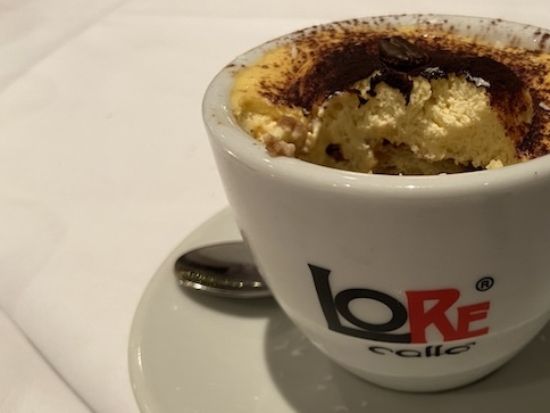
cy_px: 295
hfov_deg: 42.3
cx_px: 424
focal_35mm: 43
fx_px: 683
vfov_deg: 33.1
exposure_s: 1/50
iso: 250
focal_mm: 4.25
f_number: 1.8
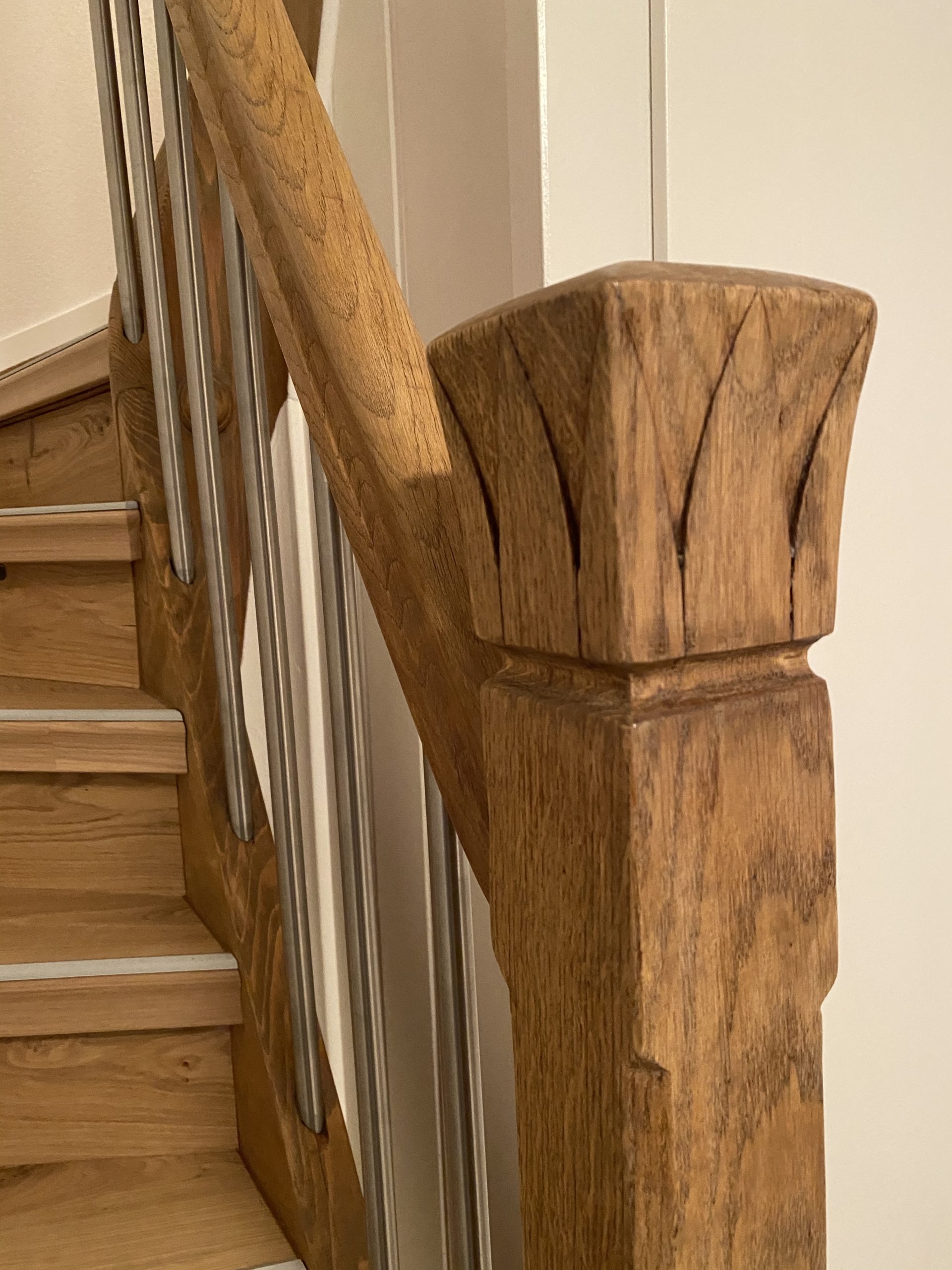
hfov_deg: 53.1
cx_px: 476
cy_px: 635
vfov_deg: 67.3
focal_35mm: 26
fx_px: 953
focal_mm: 4.25
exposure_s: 1/25
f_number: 1.8
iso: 640
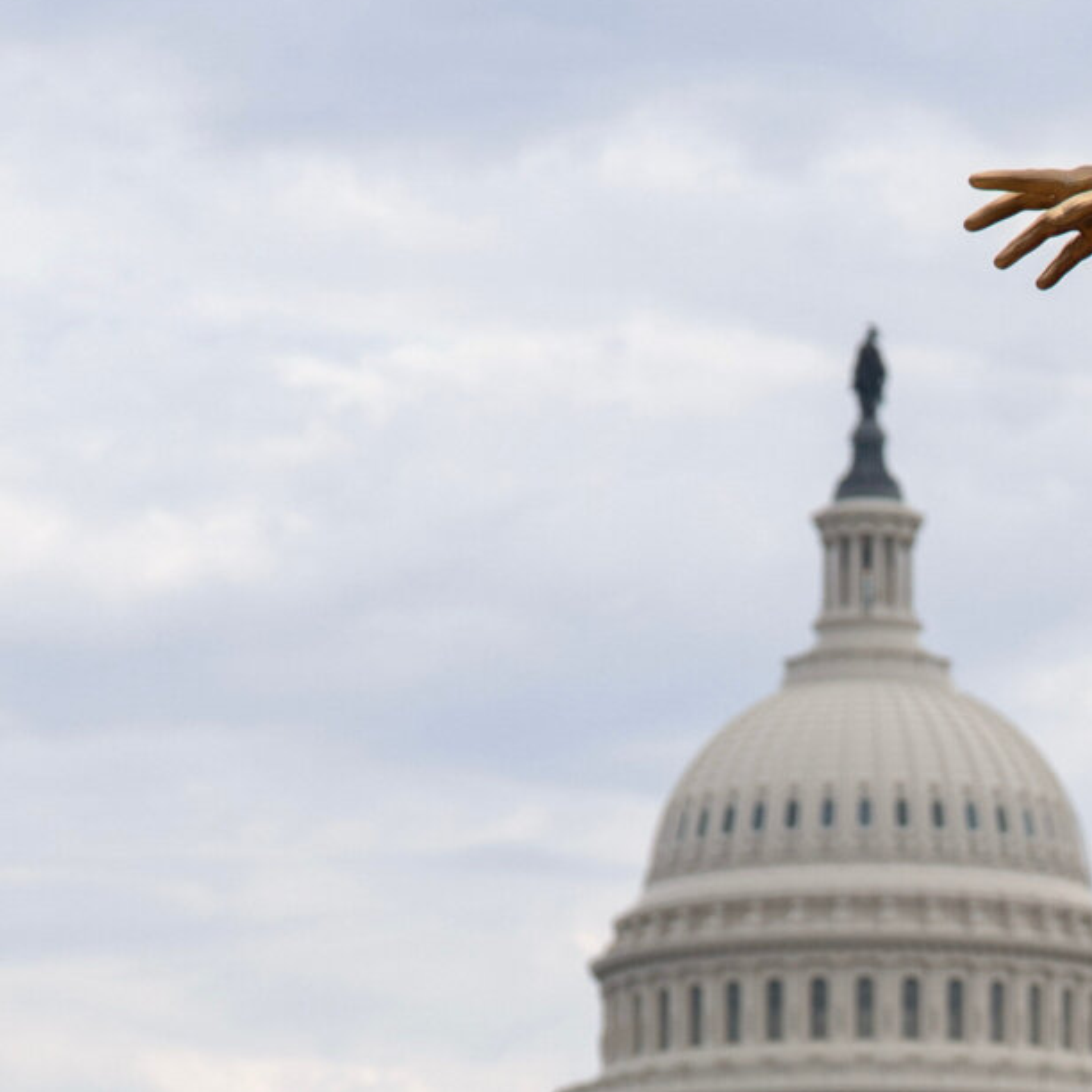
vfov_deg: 7.0
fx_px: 8887
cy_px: 954
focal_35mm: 249
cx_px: 1454
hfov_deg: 7.0
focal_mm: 70
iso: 100
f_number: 5
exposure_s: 1/800
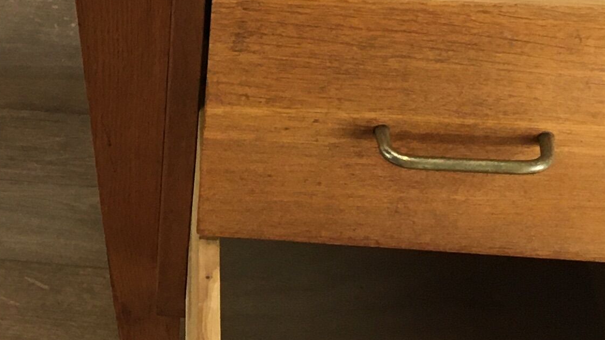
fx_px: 1813
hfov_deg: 18.3
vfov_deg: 10.6
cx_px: -50
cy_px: -29
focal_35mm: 113
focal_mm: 4.15
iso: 64
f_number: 2.2
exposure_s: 1/33
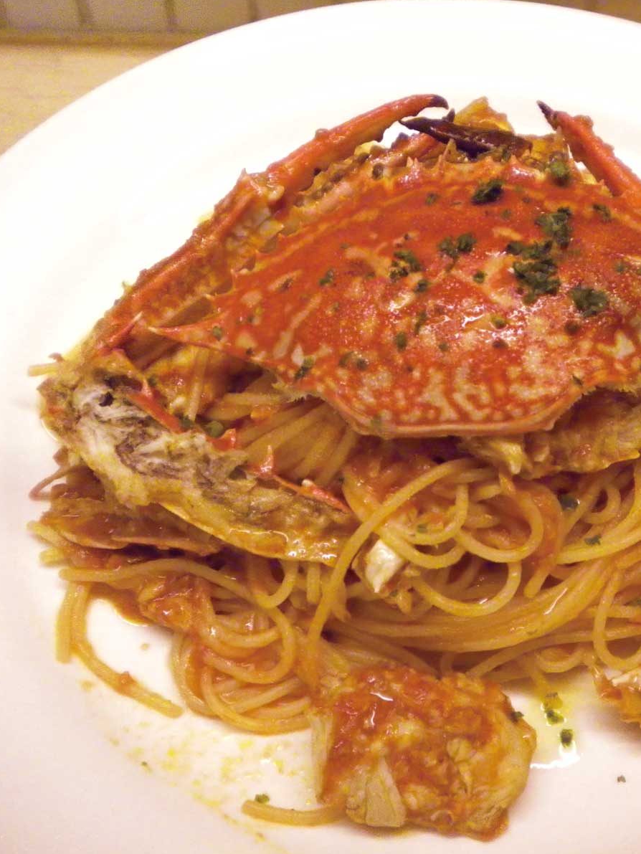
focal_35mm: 47
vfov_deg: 40.4
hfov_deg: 30.6
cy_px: 426
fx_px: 1160
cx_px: 431
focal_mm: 6.3
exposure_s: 1/93.7
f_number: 3.1
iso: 1600
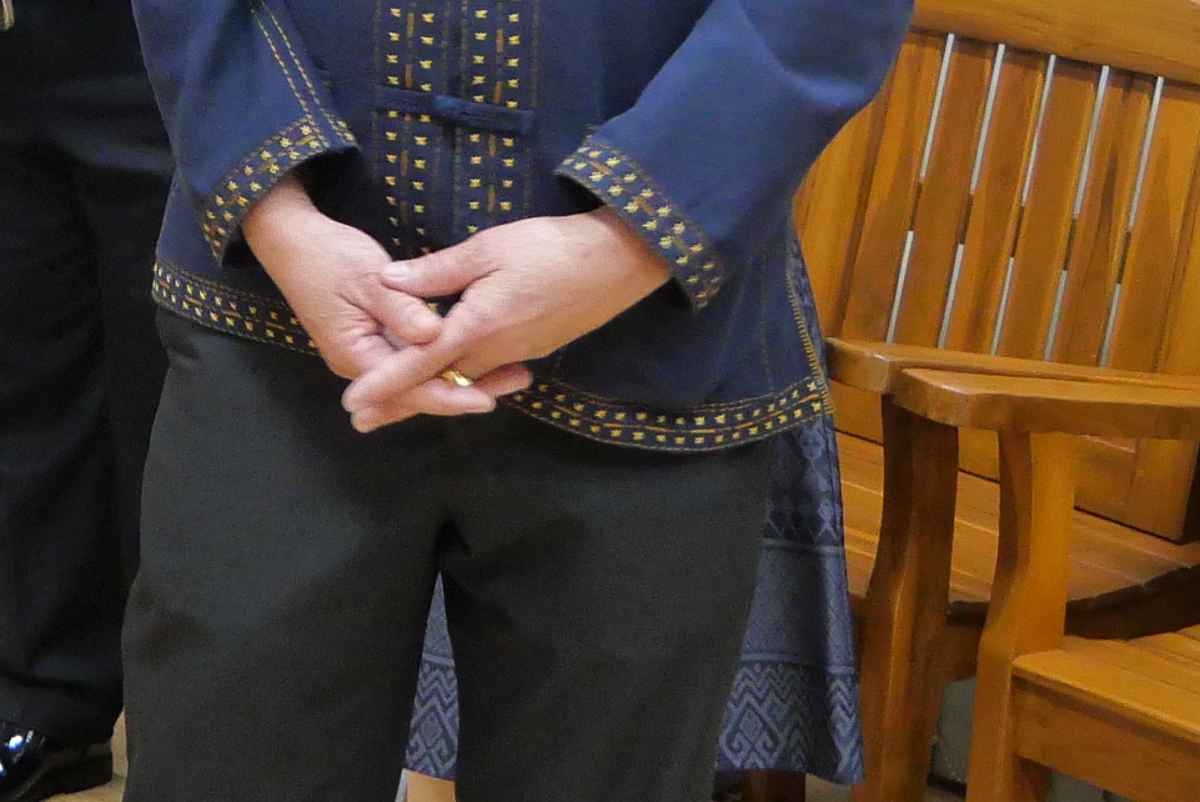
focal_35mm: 112
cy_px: -205
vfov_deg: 11.9
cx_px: -239
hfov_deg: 17.4
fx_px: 3735
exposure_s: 1/40
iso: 1600
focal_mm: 14
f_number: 3.6
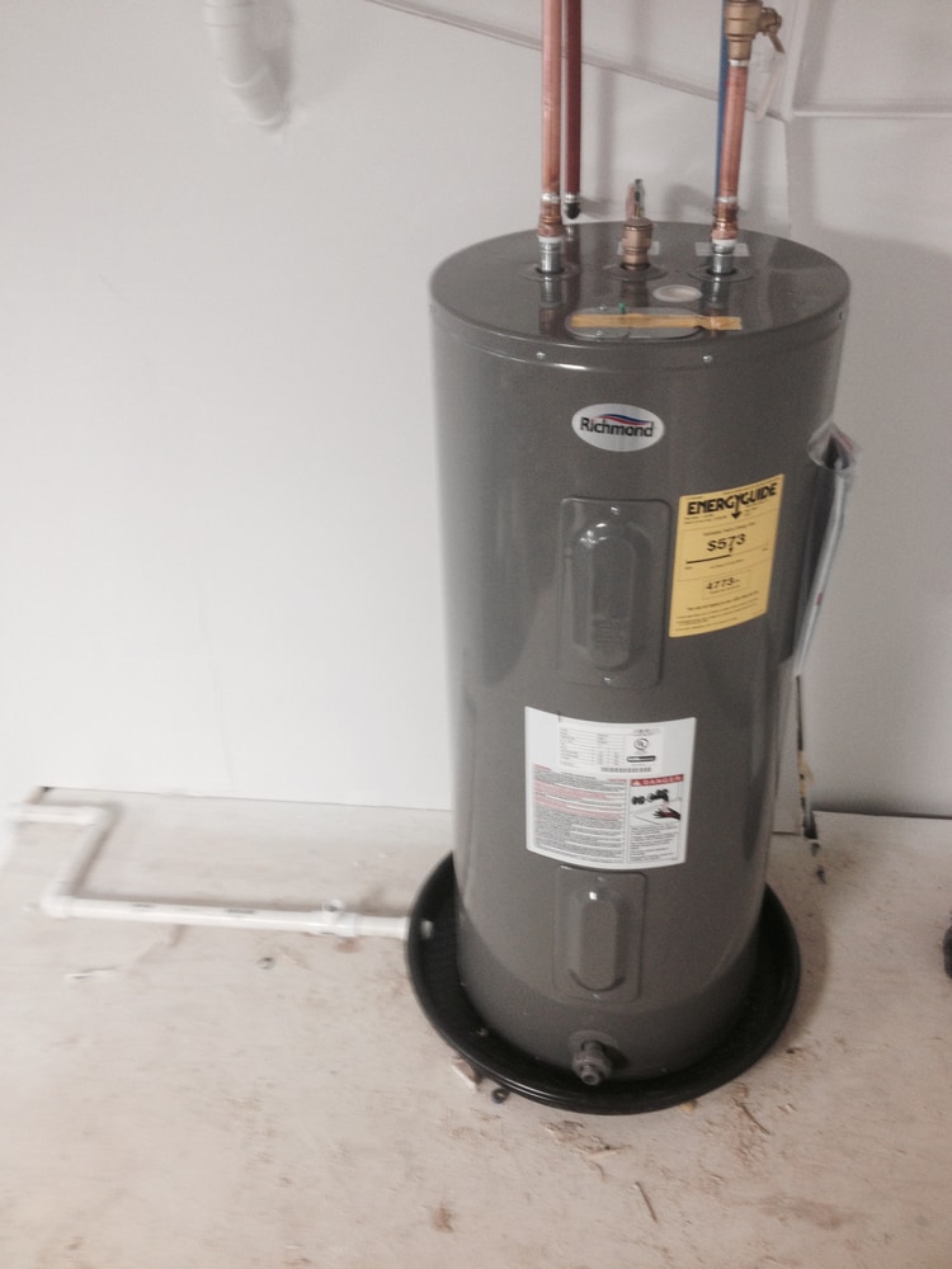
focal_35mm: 35
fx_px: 1283
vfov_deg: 52.6
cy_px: 634
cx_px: 476
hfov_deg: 40.7
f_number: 2.4
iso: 64
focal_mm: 4.28
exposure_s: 1/20
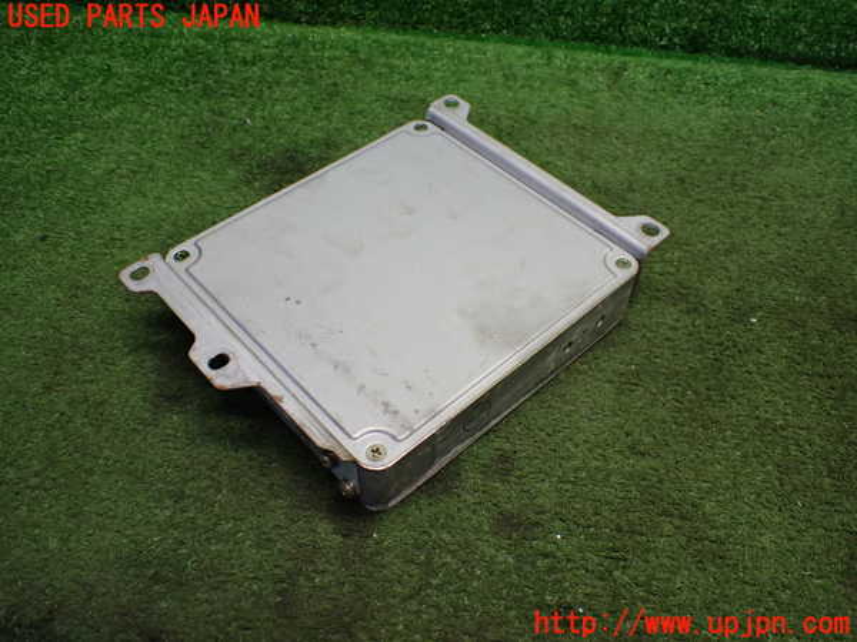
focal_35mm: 30
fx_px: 743
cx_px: 428
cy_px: 321
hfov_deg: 60.0
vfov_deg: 46.8
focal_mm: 5.4
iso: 400
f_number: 2.3
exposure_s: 1/125
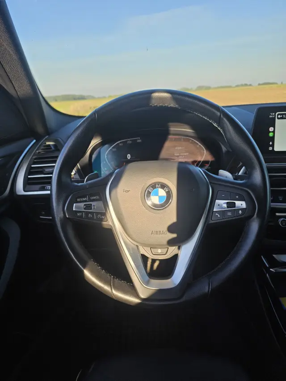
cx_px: 143
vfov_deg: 73.9
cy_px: 190
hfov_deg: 58.9
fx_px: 253
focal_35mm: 23
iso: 12
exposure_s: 1/180
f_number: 1.7
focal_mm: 6.3
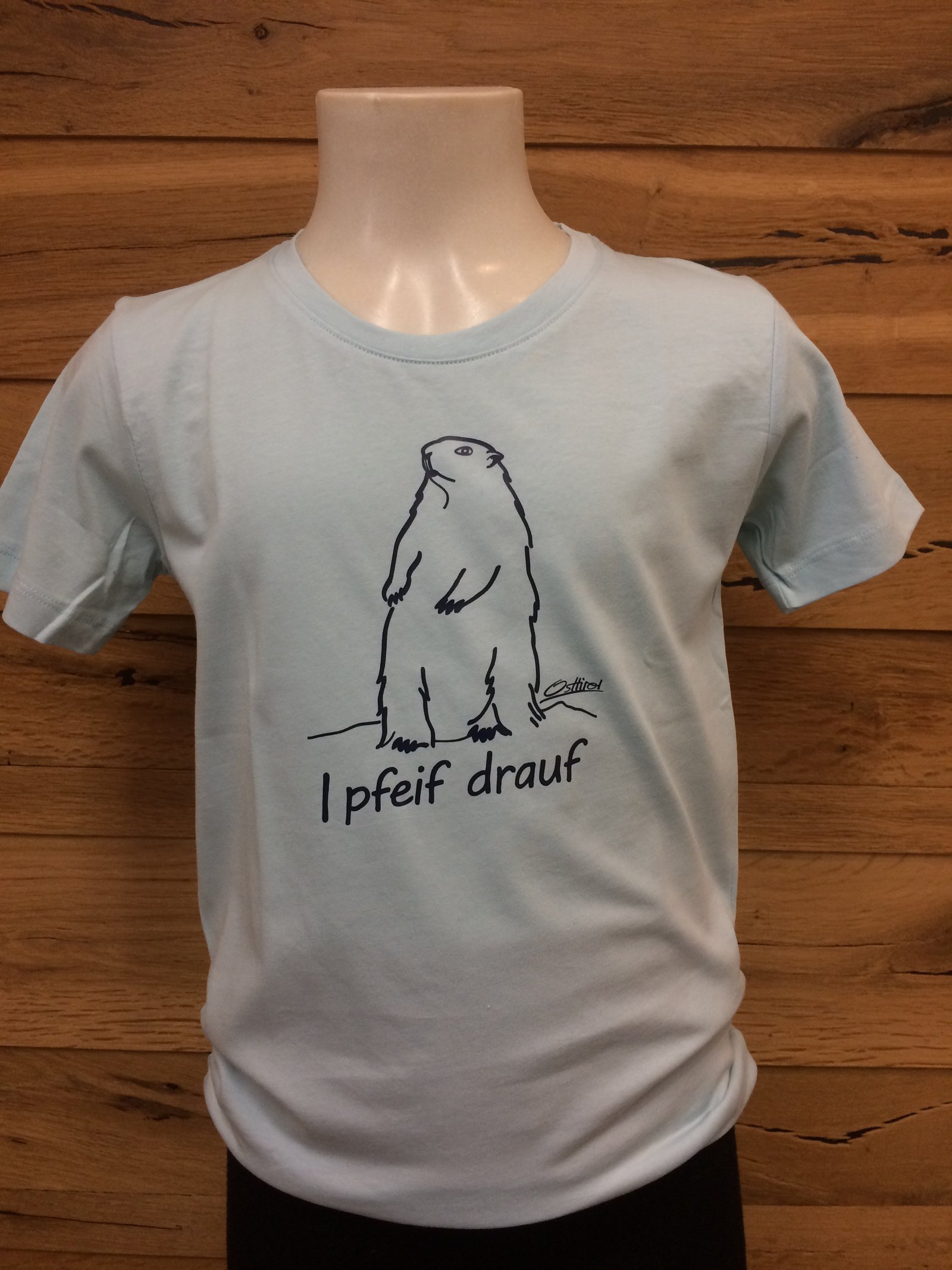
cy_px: 635
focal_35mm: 29
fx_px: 1063
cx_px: 476
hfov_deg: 48.2
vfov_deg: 61.7
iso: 80
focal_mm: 4.15
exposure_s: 1/33
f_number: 2.2
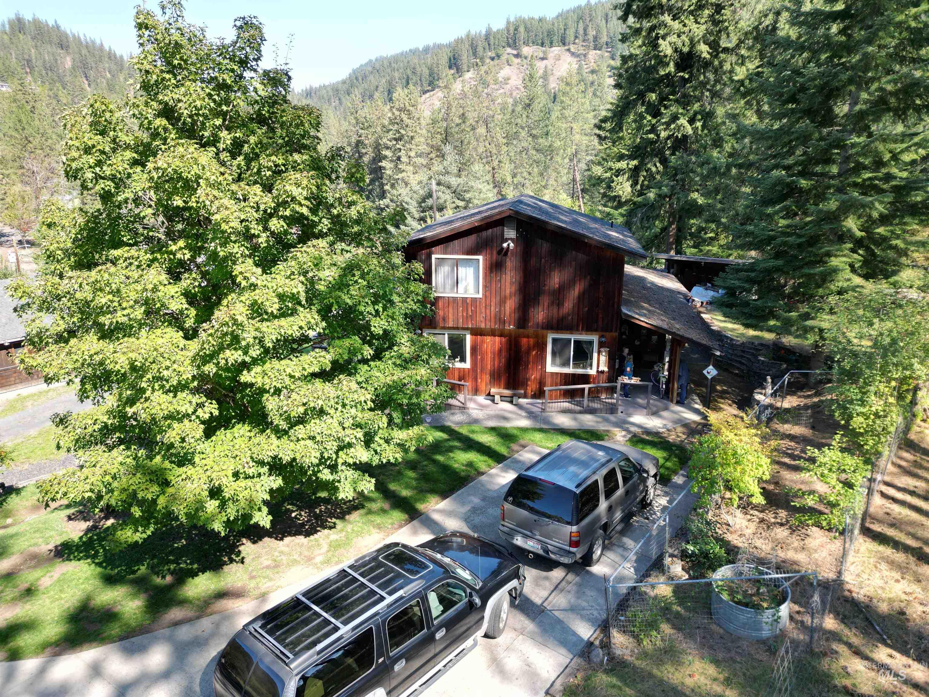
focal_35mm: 24
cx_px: 464
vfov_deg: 56.8
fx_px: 644
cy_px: 348
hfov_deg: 71.6
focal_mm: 6.72
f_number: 1.7
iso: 110
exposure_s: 1/800
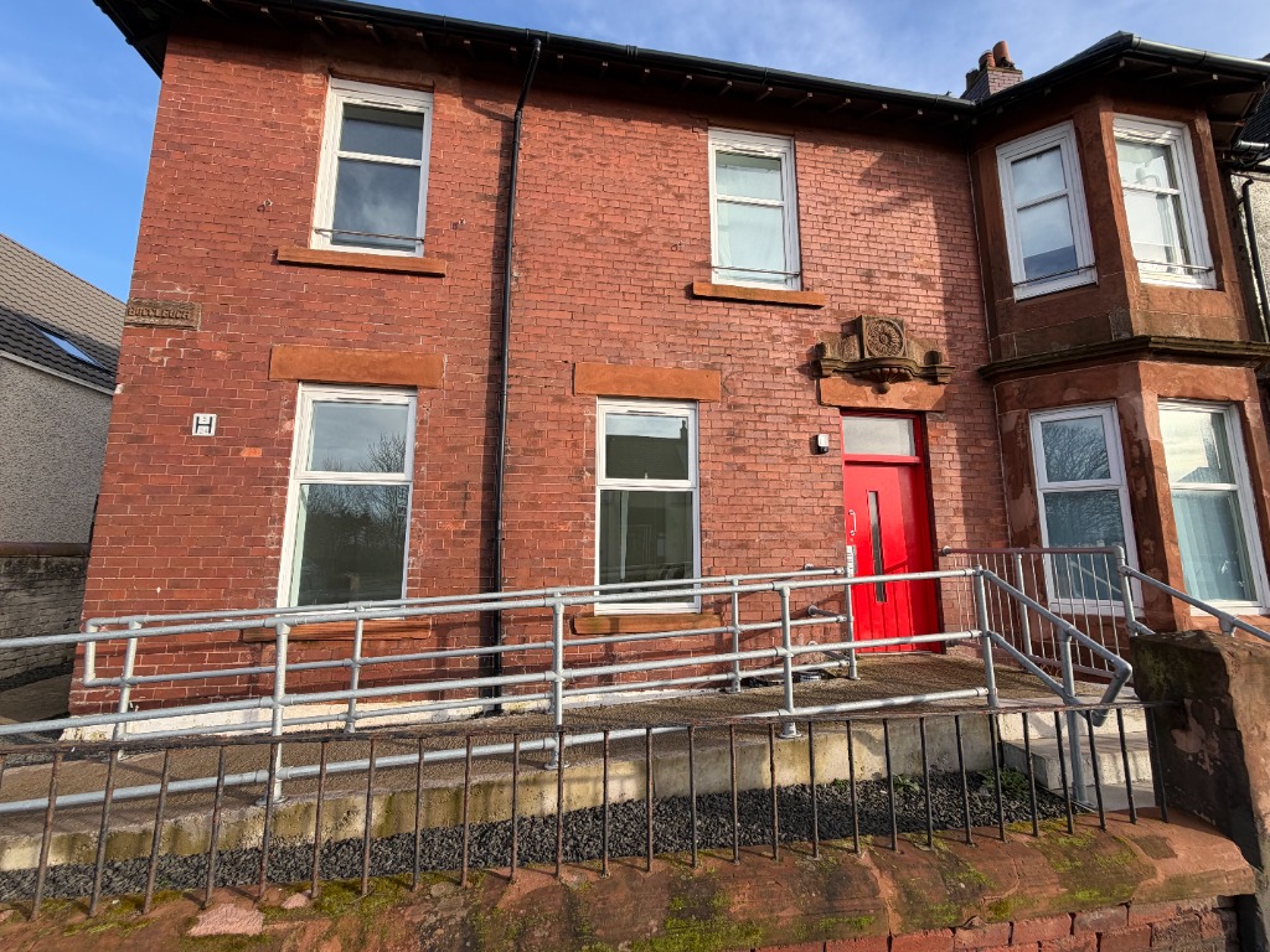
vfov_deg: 85.7
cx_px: 635
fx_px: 514
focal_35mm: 14
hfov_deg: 102.1
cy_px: 476
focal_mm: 2.22
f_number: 2.2
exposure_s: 1/502
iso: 50
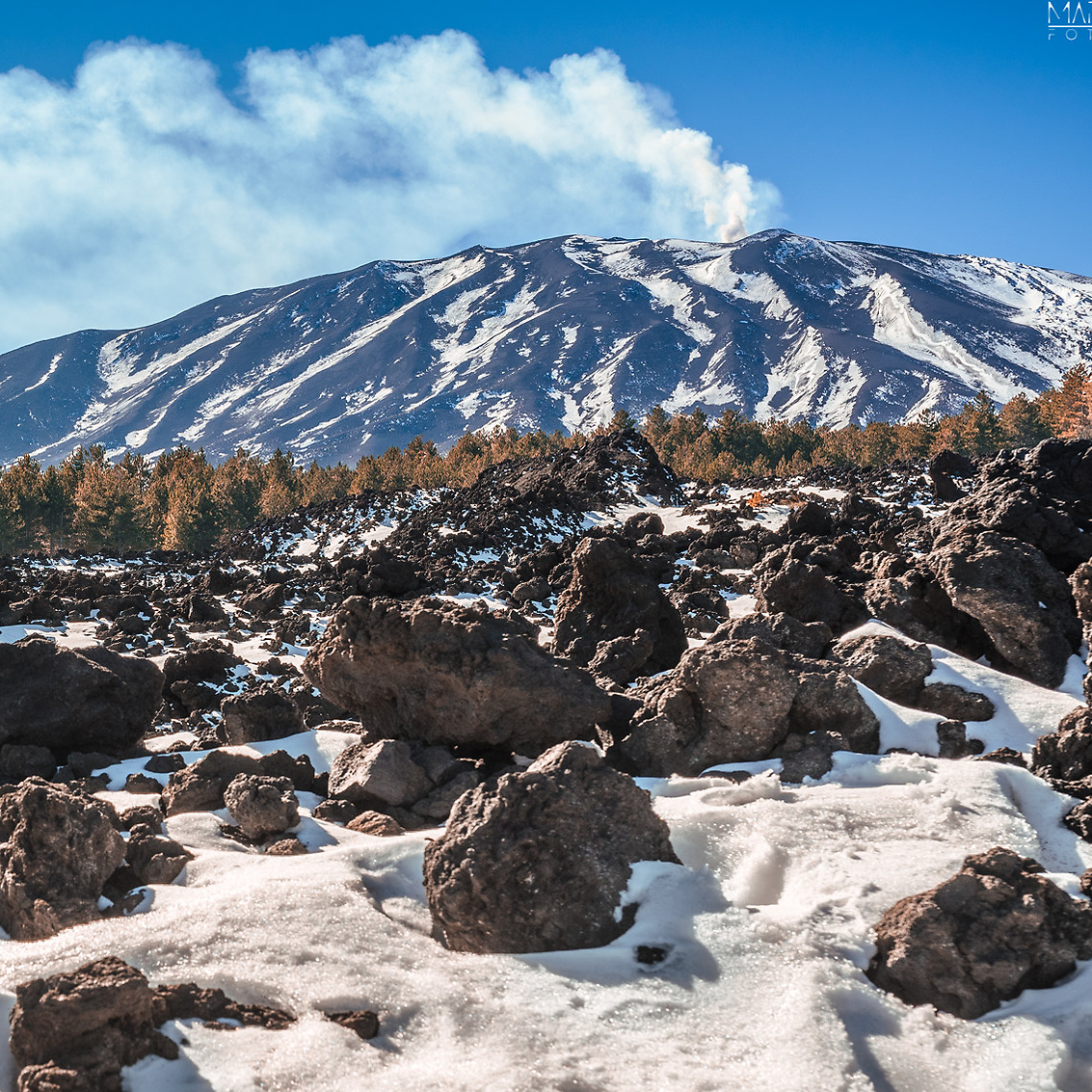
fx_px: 2248
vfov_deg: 27.1
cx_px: 83
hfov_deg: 26.3
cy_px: 747
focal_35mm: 63
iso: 100
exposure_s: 1/640
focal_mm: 35
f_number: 10
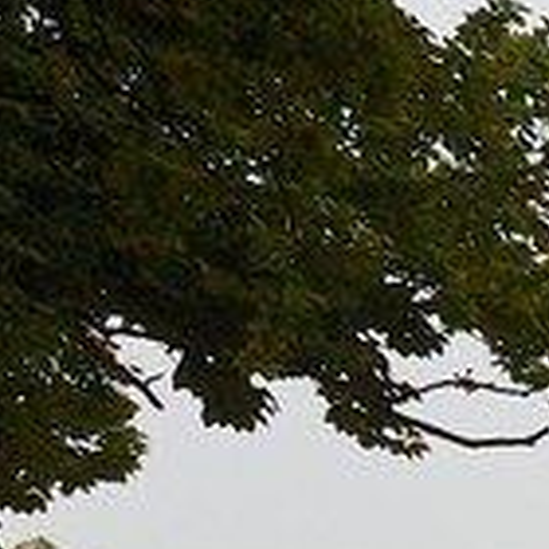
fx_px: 6101
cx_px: 2565
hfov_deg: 4.5
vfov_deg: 5.0
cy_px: 1310
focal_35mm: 340
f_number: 10
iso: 200
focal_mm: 35
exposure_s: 1/160
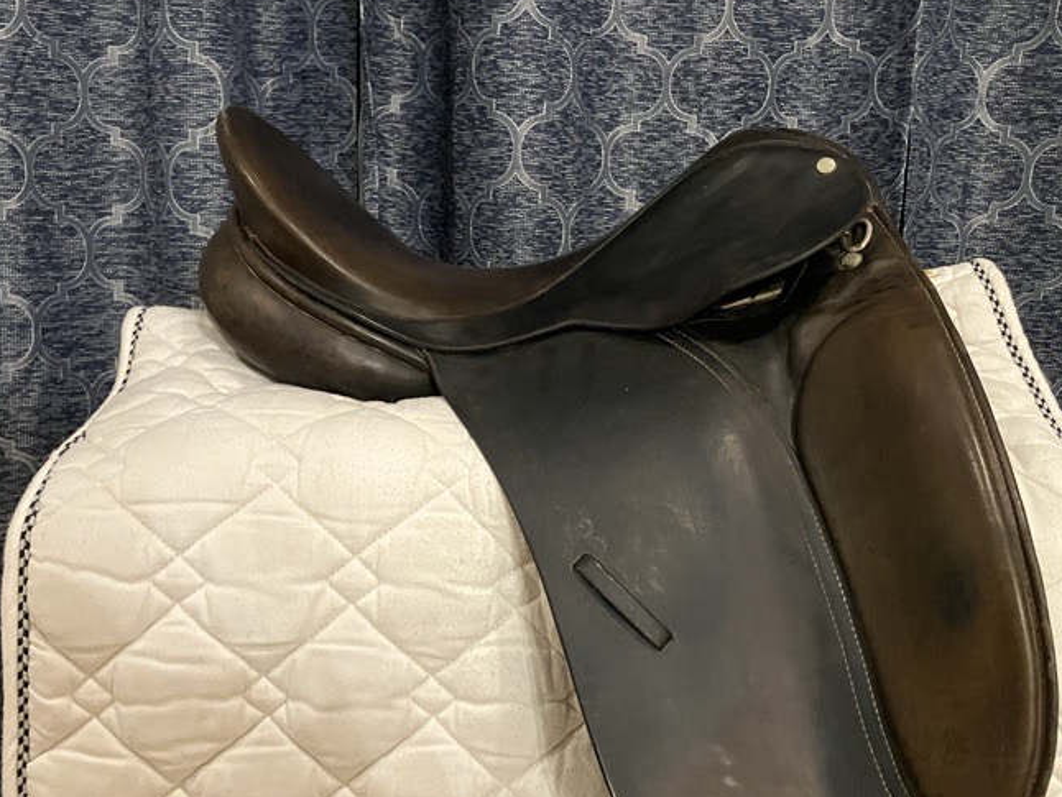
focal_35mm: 39
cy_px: 504
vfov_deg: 36.6
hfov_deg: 47.8
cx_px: 592
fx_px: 1197
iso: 400
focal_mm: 3.99
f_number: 1.8
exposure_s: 1/30
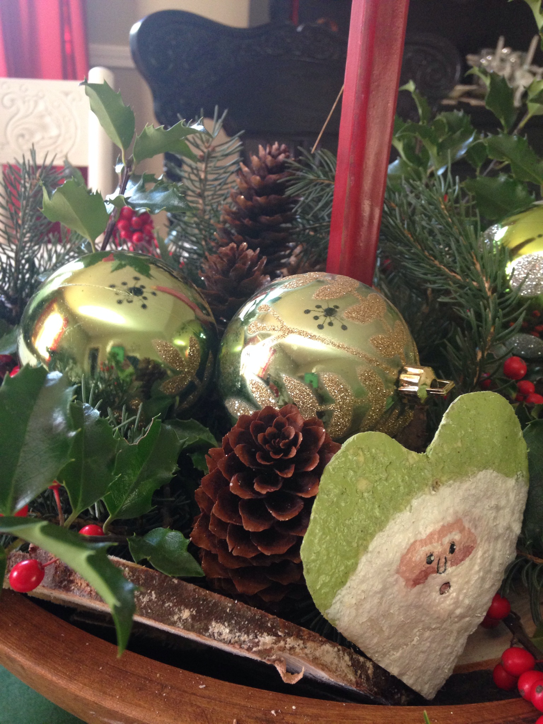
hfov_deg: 42.9
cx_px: 272
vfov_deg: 55.4
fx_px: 690
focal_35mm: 33
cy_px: 362
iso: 200
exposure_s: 1/20
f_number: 2.4
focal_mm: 4.12
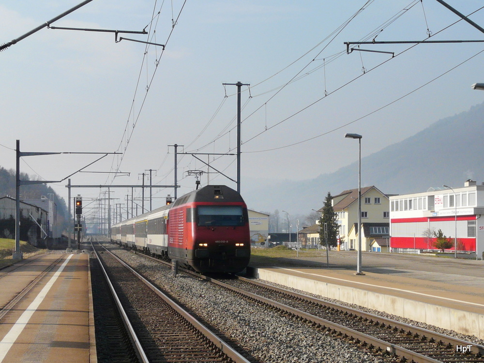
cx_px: 242
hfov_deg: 32.7
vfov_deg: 24.8
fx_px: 825
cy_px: 182
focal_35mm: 59
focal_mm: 9.8
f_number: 5.6
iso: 100
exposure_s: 1/500
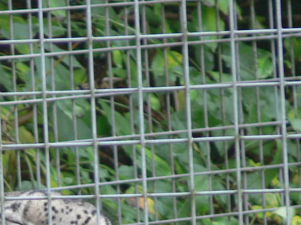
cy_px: 284
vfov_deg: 1.2
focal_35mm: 1281
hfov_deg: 1.5
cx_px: -44
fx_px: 11131
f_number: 3.7
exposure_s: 1/40
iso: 80
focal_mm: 88.8
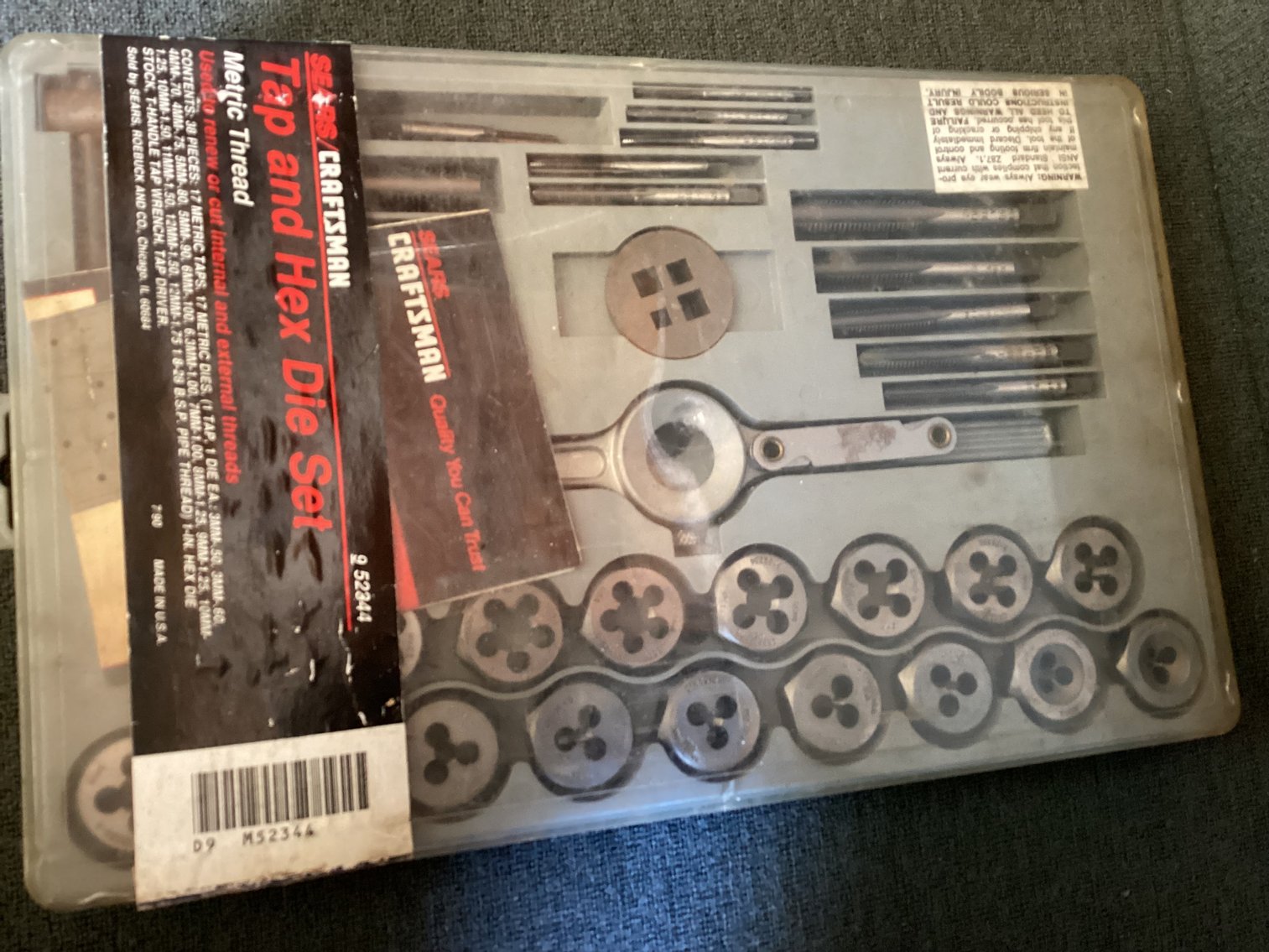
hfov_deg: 58.3
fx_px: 1137
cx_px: 634
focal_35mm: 31
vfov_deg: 45.4
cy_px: 476
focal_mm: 3.3
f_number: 2.4
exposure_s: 1/25
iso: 320
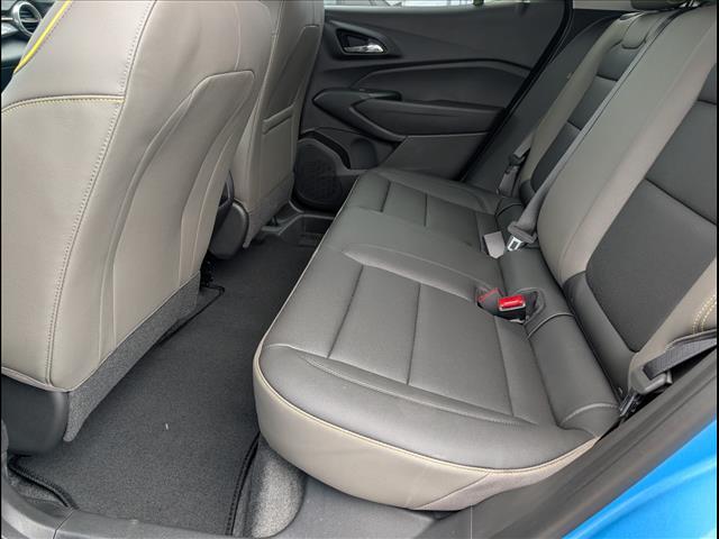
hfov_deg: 71.6
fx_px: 498
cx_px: 360
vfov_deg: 56.8
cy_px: 270
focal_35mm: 24
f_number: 1.68
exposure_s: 1/303
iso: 295
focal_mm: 6.9
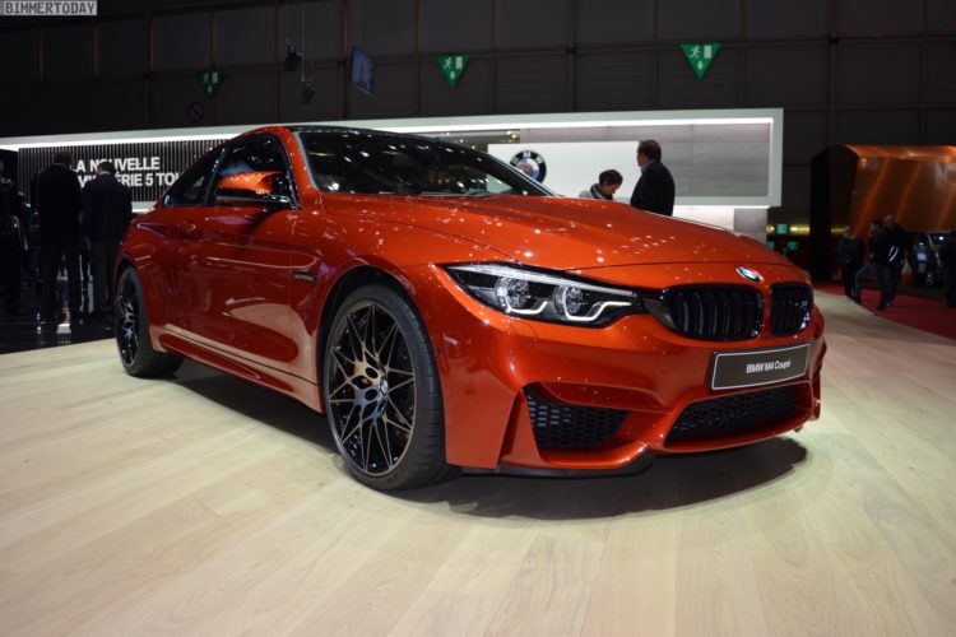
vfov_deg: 43.6
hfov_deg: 61.9
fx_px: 797
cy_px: 318
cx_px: 478
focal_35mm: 30
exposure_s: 1/160
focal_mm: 20
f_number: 3.8
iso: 200
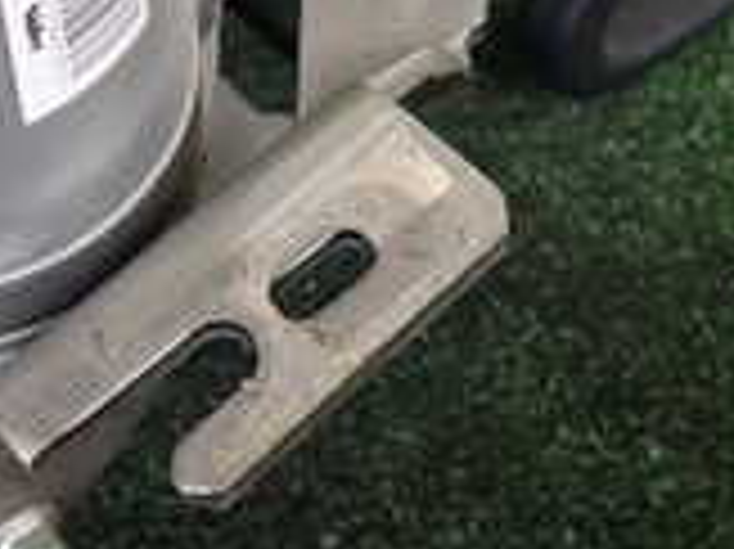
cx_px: 50
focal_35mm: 92
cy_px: -230
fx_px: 1949
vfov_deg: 15.1
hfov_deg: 20.8
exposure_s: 1/60
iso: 125
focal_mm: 4.5
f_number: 2
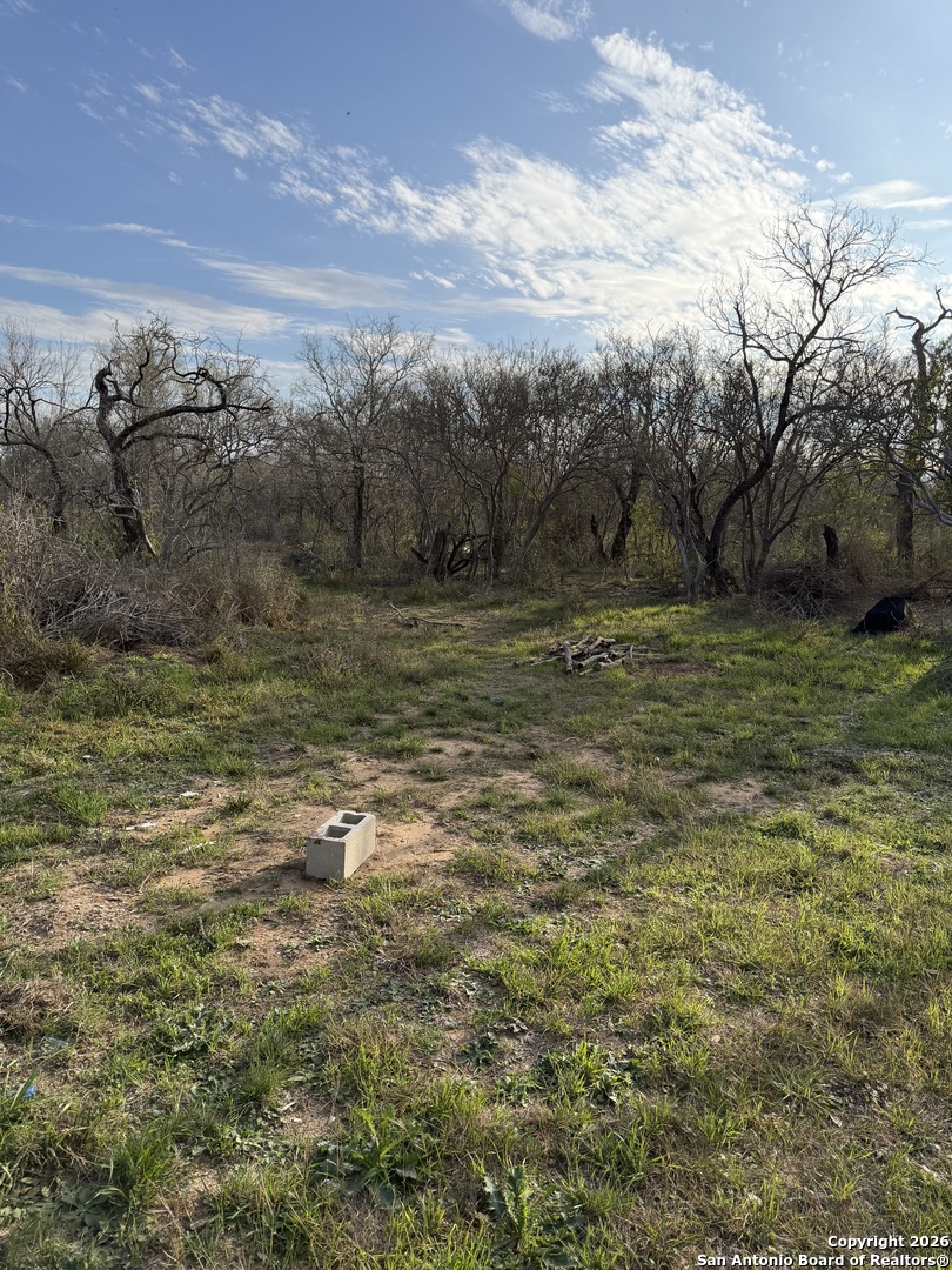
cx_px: 476
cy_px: 635
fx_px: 880
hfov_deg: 56.8
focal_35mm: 24
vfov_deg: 71.6
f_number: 1.78
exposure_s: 1/5319
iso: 100
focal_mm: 6.76
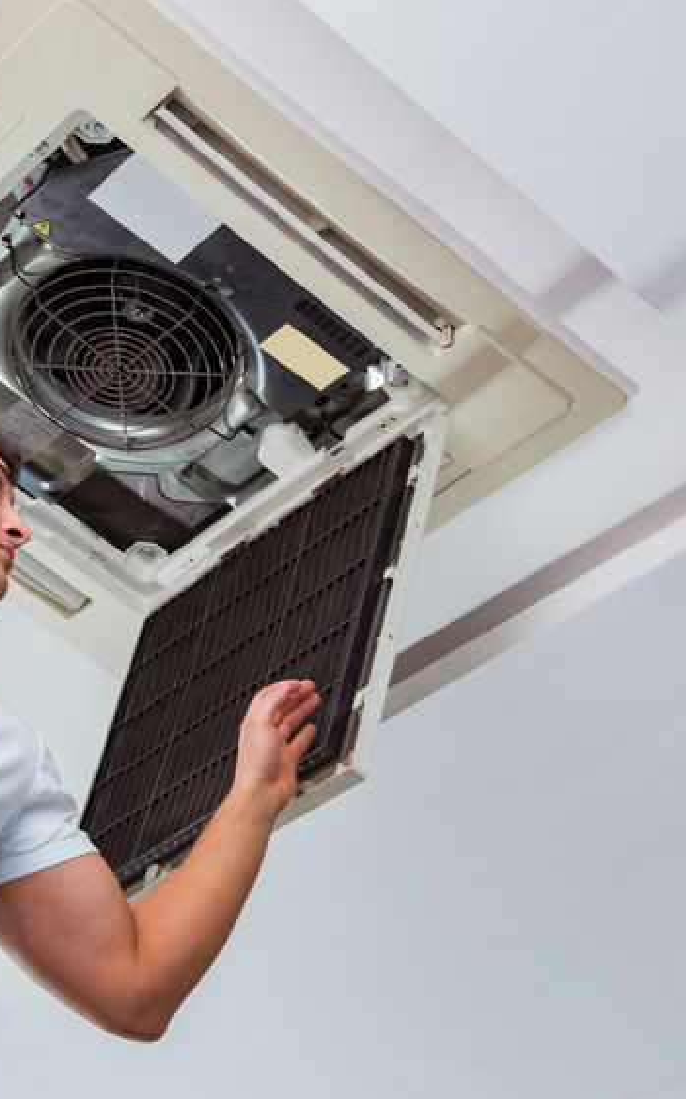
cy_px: 549
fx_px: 2574
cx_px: -15
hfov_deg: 14.9
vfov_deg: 24.1
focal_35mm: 86
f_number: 5
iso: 400
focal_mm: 56
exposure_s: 1/100
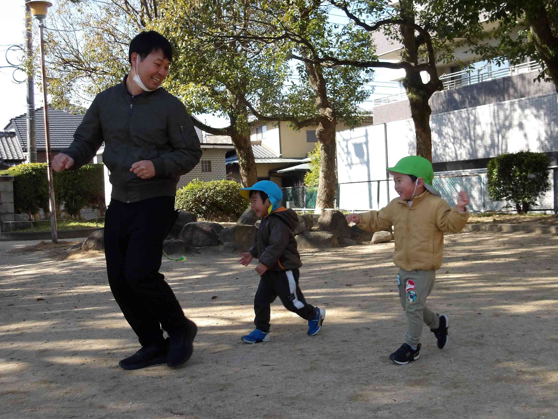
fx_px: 677
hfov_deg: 44.8
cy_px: 210
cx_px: 279
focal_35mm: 42
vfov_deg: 34.3
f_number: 3.7
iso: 100
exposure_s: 1/282
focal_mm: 7.6
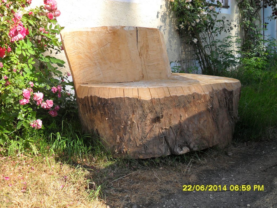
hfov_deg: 52.6
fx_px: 280
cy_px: 104
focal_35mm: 35
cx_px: 138
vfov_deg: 40.7
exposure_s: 1/90
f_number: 8.9
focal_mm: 6.2
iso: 100
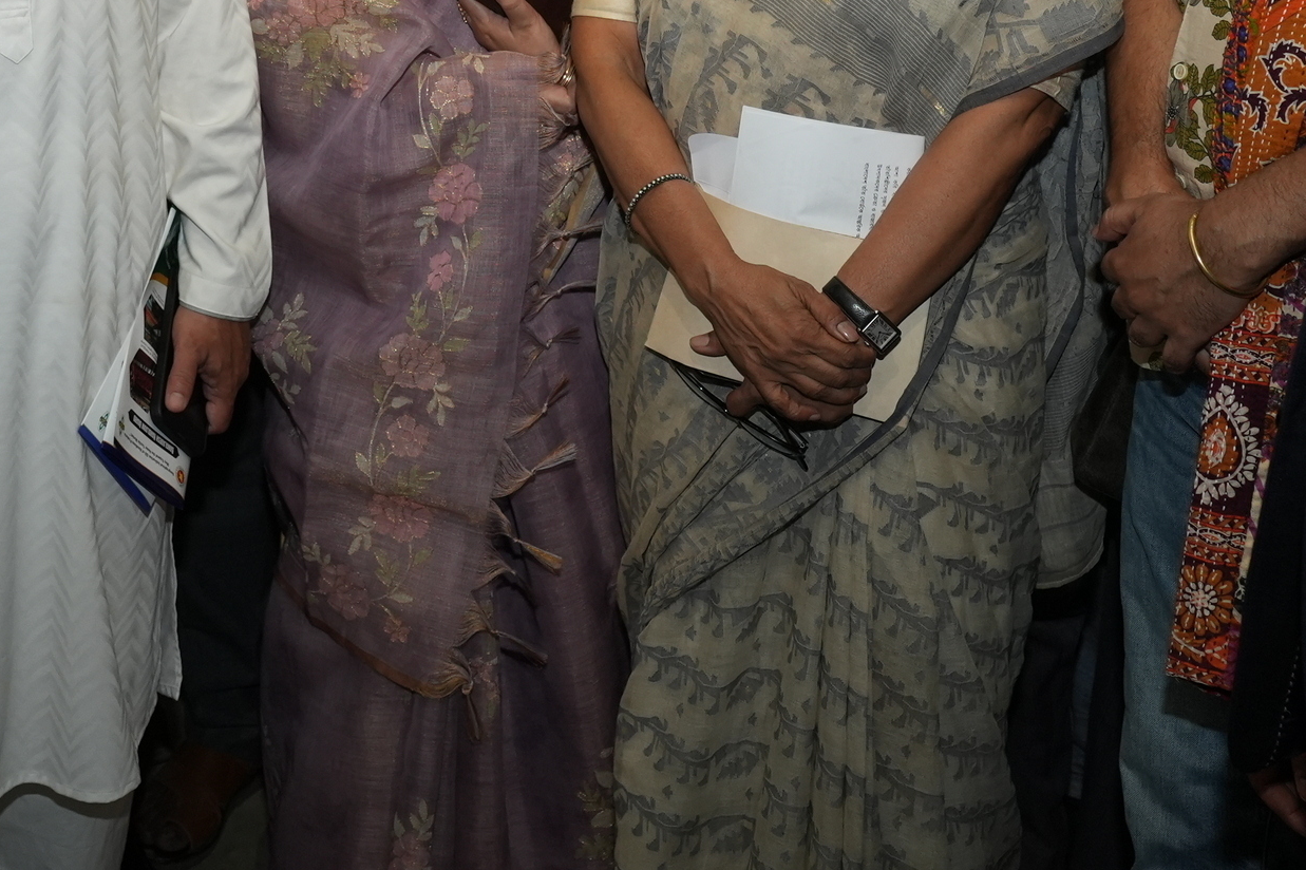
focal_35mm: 68
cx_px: 233
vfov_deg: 18.7
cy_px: -225
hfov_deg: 28.9
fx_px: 2466
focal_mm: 24
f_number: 4
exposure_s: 1/200
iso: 1000
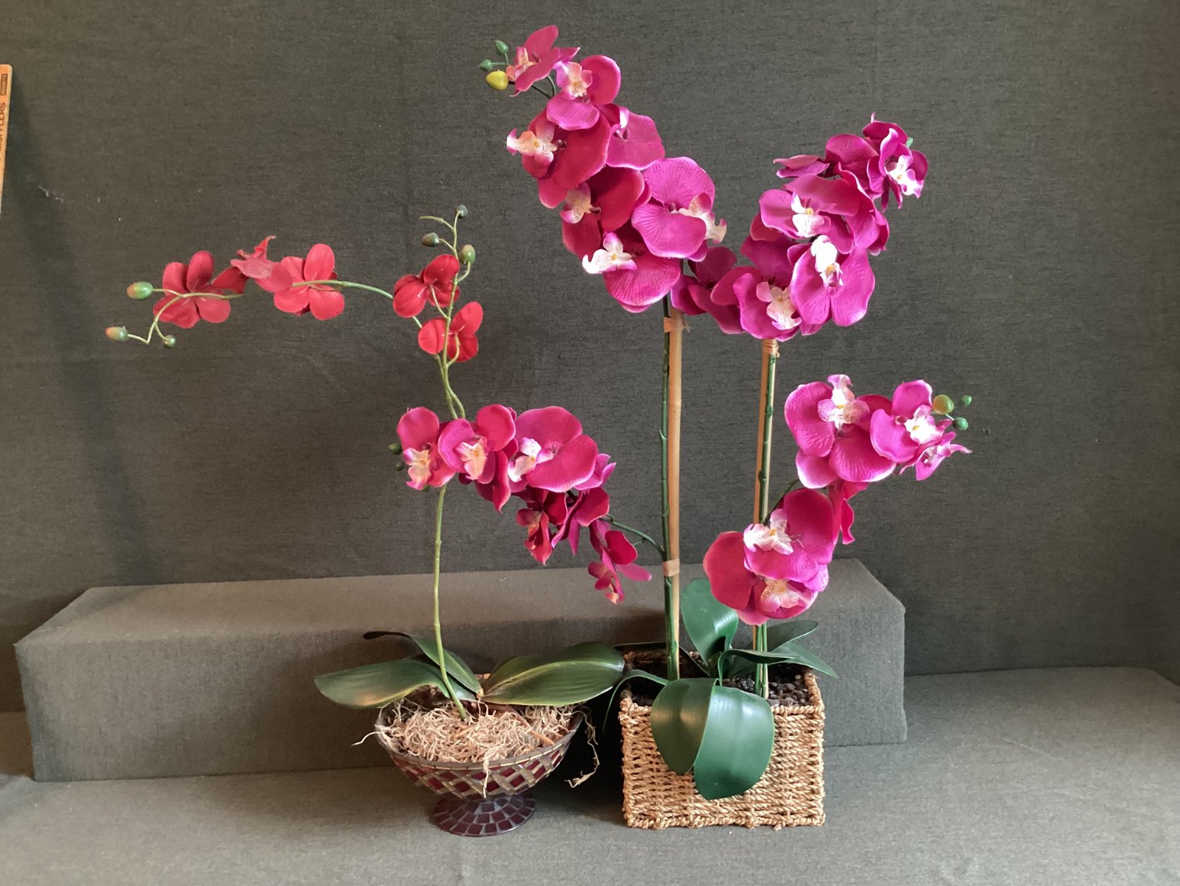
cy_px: 443
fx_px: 1057
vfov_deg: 45.4
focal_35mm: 31
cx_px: 590
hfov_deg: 58.3
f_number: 2.4
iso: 500
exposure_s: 1/25
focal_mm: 3.3
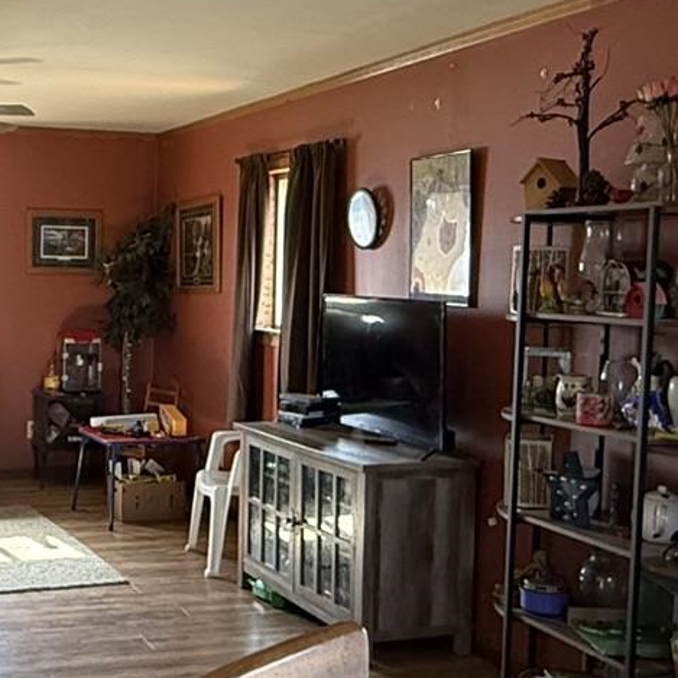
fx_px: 1197
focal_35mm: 54
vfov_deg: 31.6
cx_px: 147
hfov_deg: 30.9
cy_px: 351
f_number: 2.2
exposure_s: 1/72
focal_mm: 2.22
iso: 320
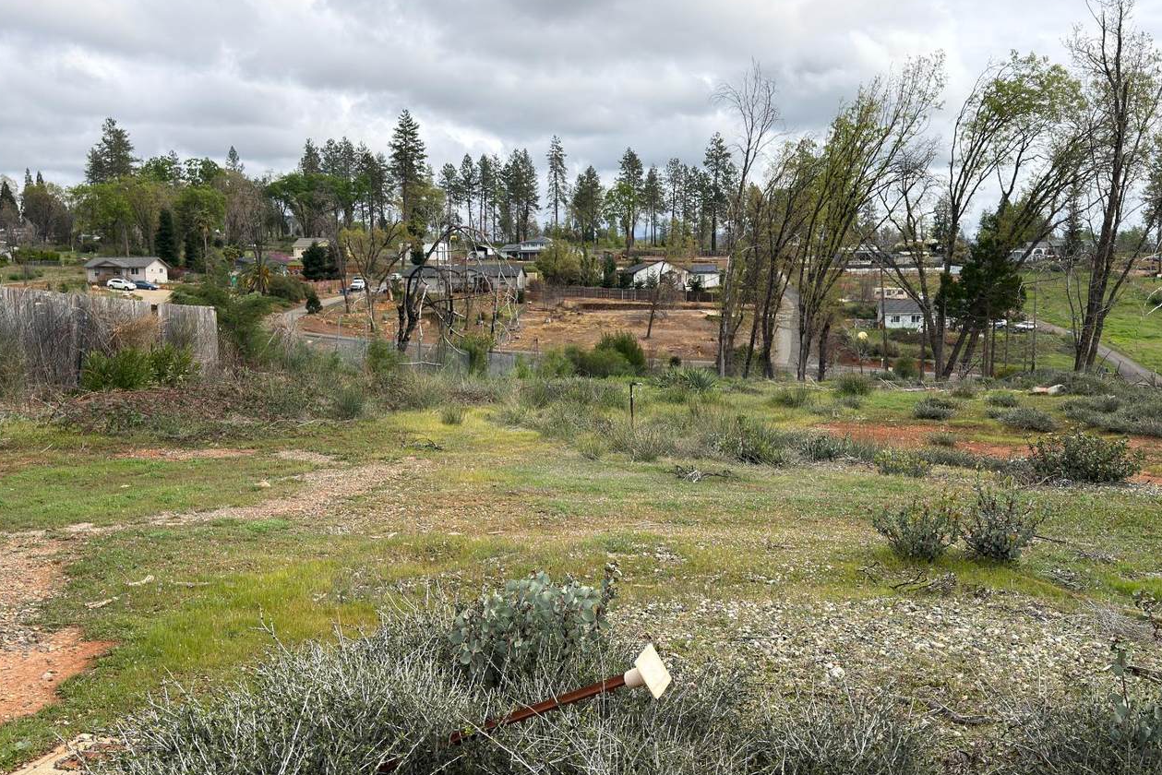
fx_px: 1194
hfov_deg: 51.9
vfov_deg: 36.0
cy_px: 402
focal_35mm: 37
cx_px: 579
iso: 64
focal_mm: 6.76
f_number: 1.78
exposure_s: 1/3226
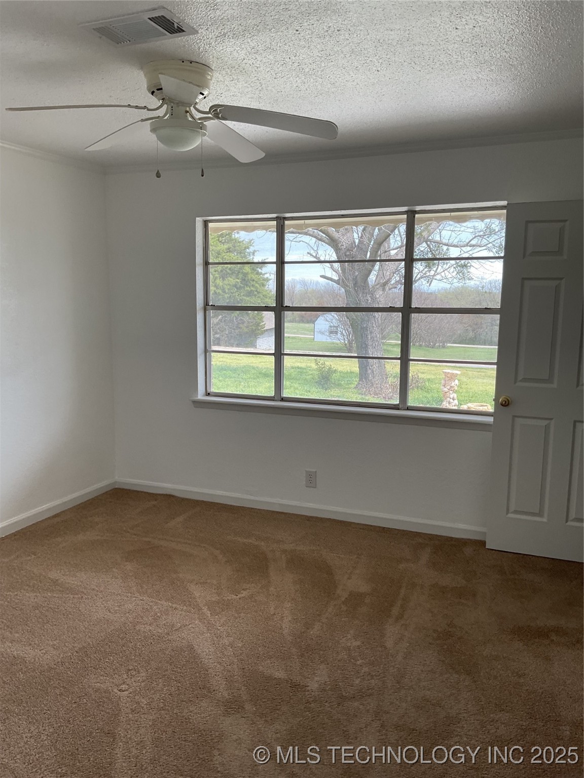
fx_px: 652
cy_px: 389
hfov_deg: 48.2
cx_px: 292
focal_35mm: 29
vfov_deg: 61.7
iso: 16
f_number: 1.8
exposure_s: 1/129
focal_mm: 3
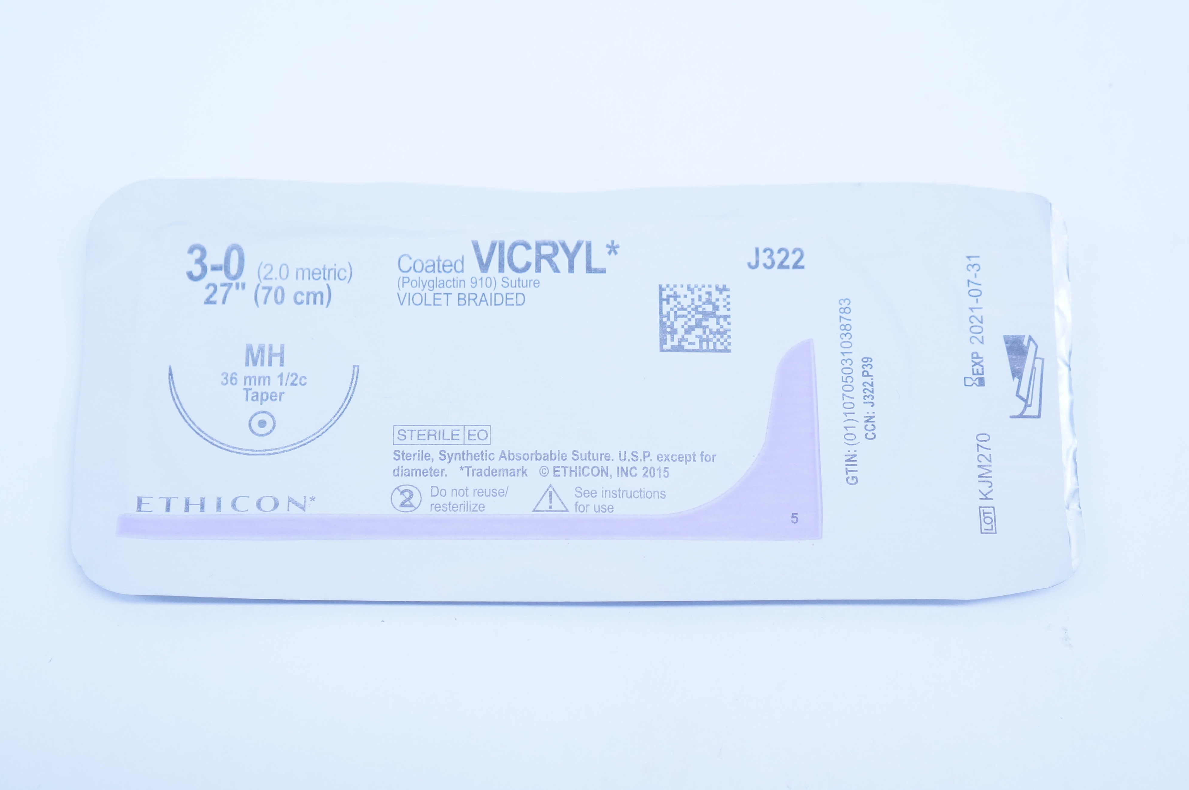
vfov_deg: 22.0
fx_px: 2033
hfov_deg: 32.6
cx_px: 580
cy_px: 408
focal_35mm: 62
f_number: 4.5
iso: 800
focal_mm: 33
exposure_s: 1/250
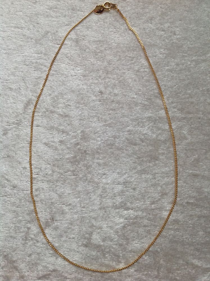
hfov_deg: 40.6
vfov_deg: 52.7
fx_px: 284
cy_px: 140
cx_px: 105
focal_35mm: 35
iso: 100
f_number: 2.4
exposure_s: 1/120
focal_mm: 4.28
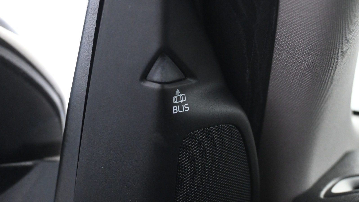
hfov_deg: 41.1
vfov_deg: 23.8
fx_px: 478
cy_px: 109
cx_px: 178
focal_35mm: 50
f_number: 5
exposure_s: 1/50
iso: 5600
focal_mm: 31.5
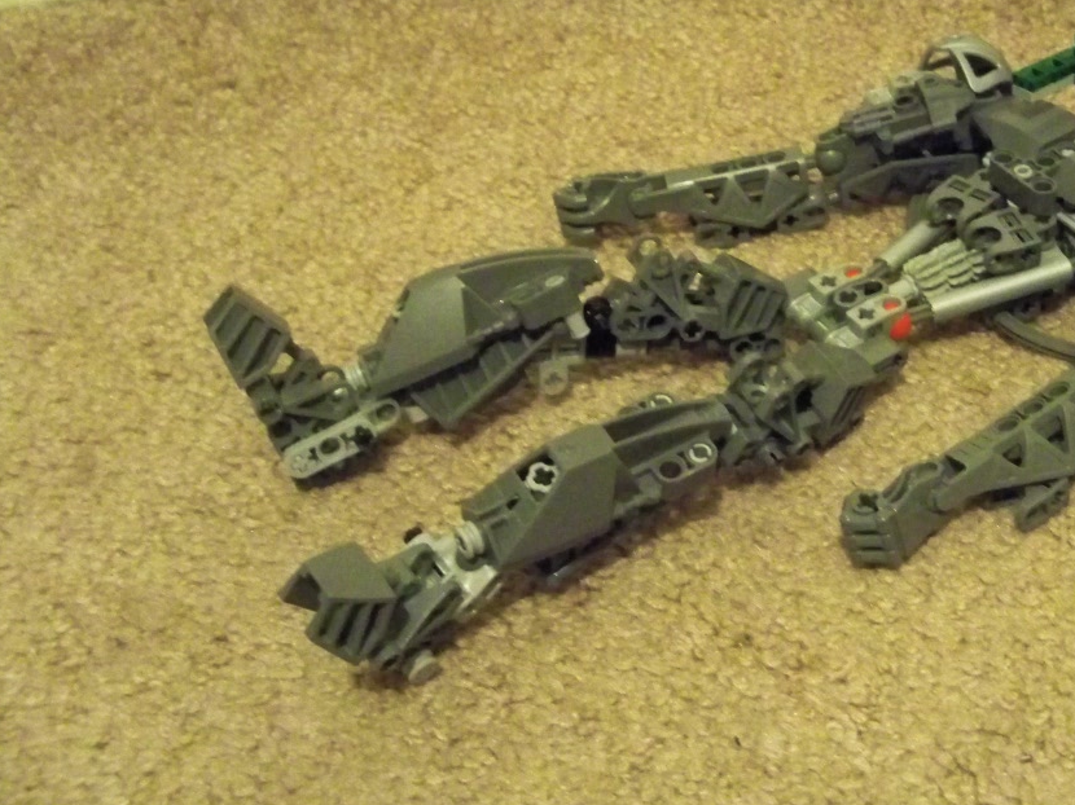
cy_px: 278
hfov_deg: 34.7
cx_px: 815
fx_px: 1676
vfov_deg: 26.9
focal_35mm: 54
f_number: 3.5
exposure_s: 1/8
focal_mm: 6.2
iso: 1600
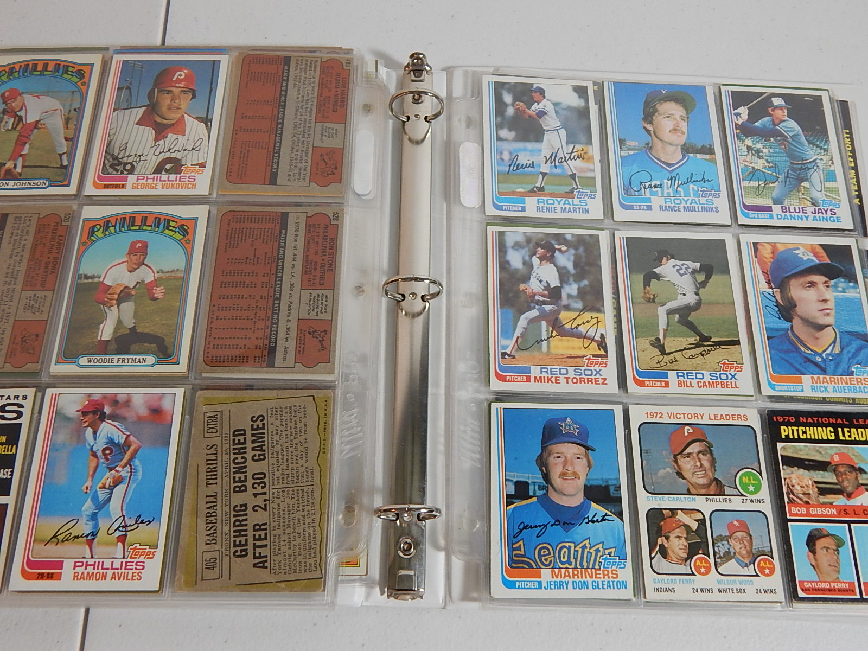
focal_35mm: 31
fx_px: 777
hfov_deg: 58.4
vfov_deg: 45.4
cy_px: 326
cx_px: 434
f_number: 3.2
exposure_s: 1/30
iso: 180
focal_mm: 5.6
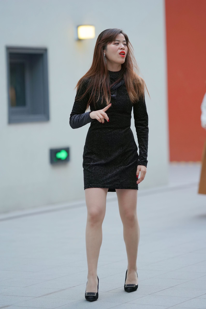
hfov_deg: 10.2
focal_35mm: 135
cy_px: 154
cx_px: 103
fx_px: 1158
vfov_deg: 15.2
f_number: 2.2
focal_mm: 135
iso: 1000
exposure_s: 1/320
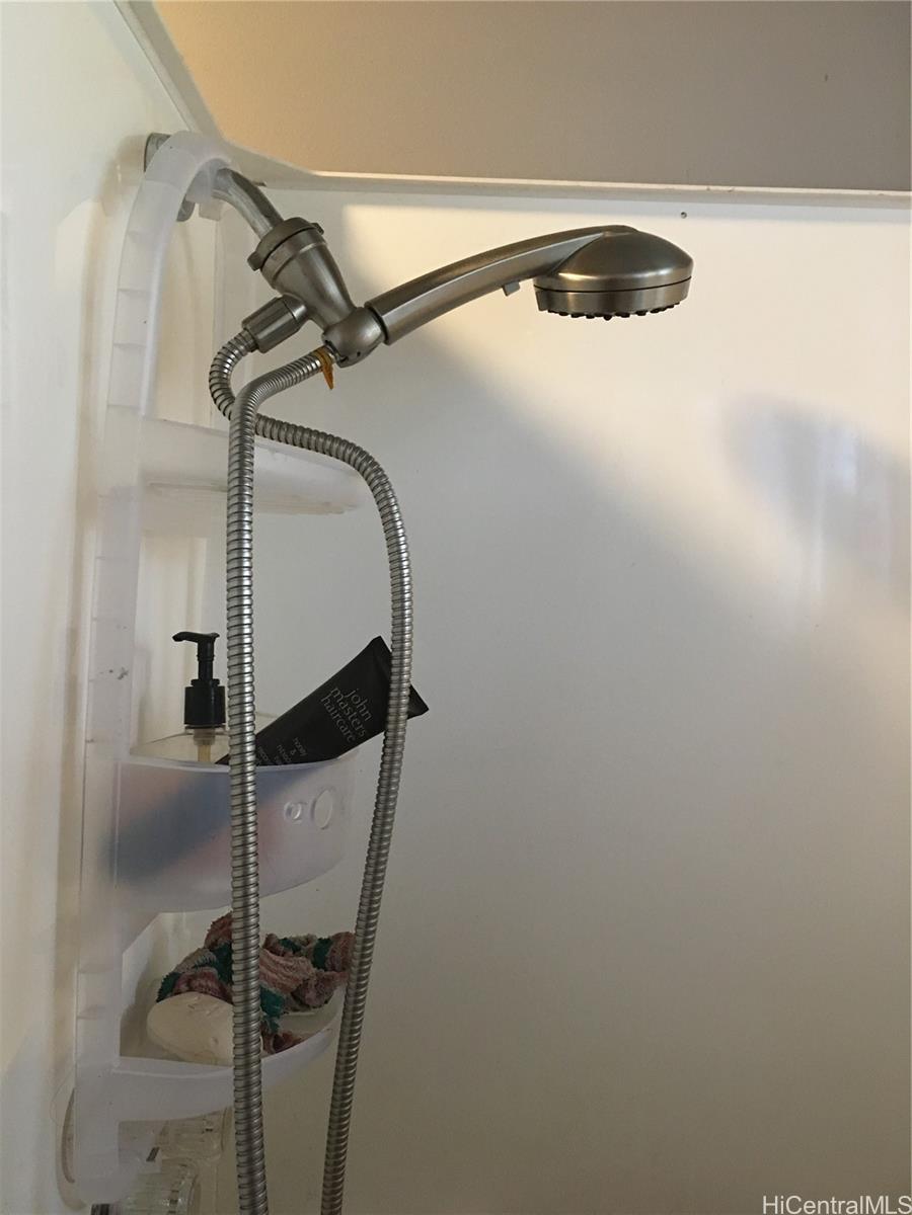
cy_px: 608
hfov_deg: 48.2
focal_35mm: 29
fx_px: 1019
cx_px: 456
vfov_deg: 61.7
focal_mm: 4.15
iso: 125
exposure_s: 1/17
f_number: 2.2
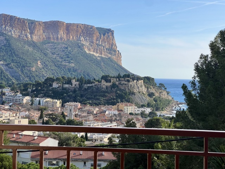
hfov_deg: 25.3
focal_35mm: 77
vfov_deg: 19.1
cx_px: 112
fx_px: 500
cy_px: 84
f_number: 2.8
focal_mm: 9
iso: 32
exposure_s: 1/752
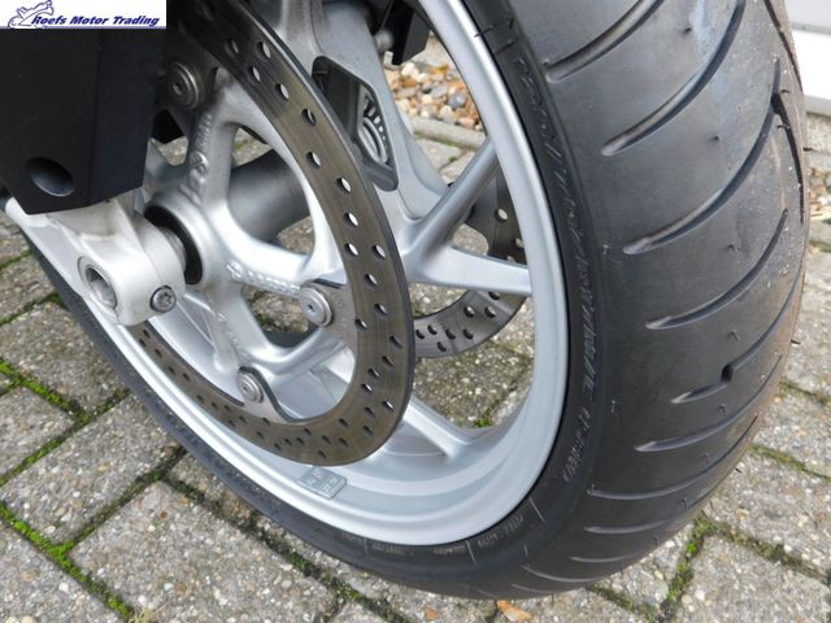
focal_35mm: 30
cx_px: 416
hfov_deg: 60.0
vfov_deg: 46.8
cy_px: 312
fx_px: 720
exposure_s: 1/40
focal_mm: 5.3
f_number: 3.2
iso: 125
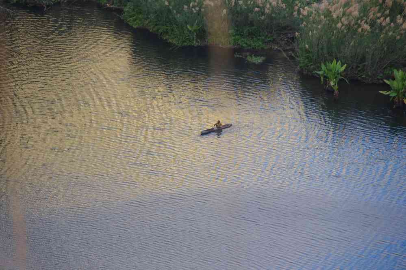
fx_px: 3721
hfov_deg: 6.2
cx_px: 203
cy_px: 135
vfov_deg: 4.2
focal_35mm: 330
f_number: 10
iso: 3200
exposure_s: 1/250
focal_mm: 220
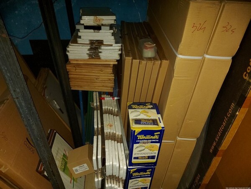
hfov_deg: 71.6
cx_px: 126
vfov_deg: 56.8
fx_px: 174
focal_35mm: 24
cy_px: 94
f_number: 1.8
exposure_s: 1/33
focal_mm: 5.23
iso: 250
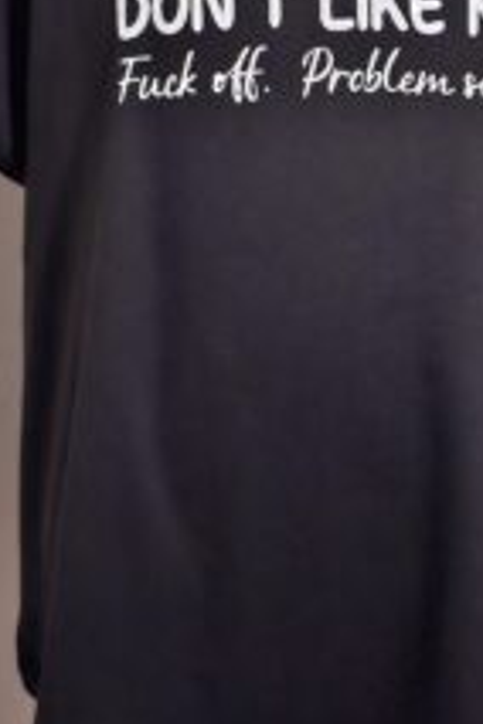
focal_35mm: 45
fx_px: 906
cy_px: 163
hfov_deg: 29.4
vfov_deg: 42.0
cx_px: 361
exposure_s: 1/20
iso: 1250
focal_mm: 5.54
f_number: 1.8
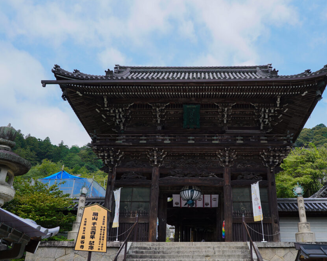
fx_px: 358
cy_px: 129
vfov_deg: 40.1
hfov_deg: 48.9
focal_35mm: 37
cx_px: 192
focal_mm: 32
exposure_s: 1/200
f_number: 8
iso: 100
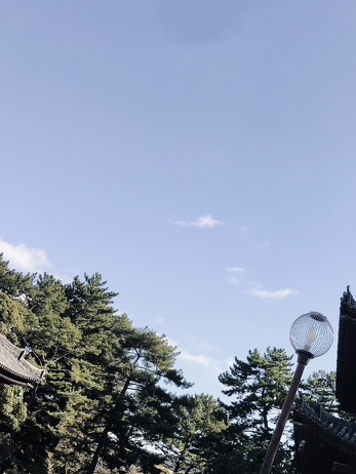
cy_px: 445
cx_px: 334
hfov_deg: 22.9
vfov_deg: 29.6
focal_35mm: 62
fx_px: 849
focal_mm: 3.99
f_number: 1.8
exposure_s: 1/800
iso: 20
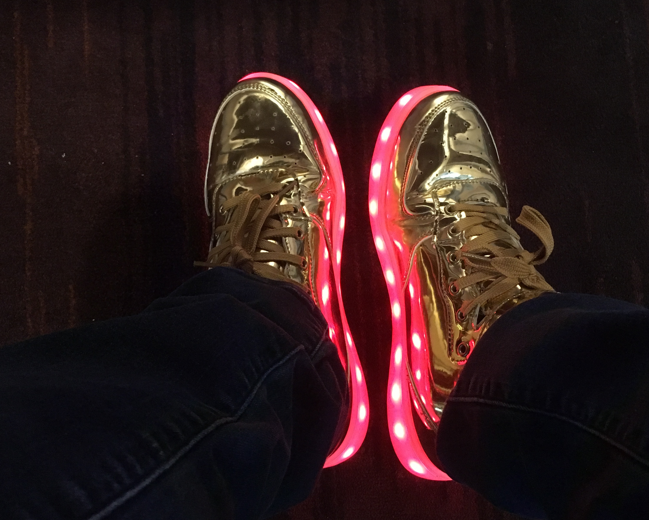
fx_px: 730
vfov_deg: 39.2
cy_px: 269
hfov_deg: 47.9
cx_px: 317
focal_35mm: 38
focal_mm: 4.15
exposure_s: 1/15
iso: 320
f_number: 2.2
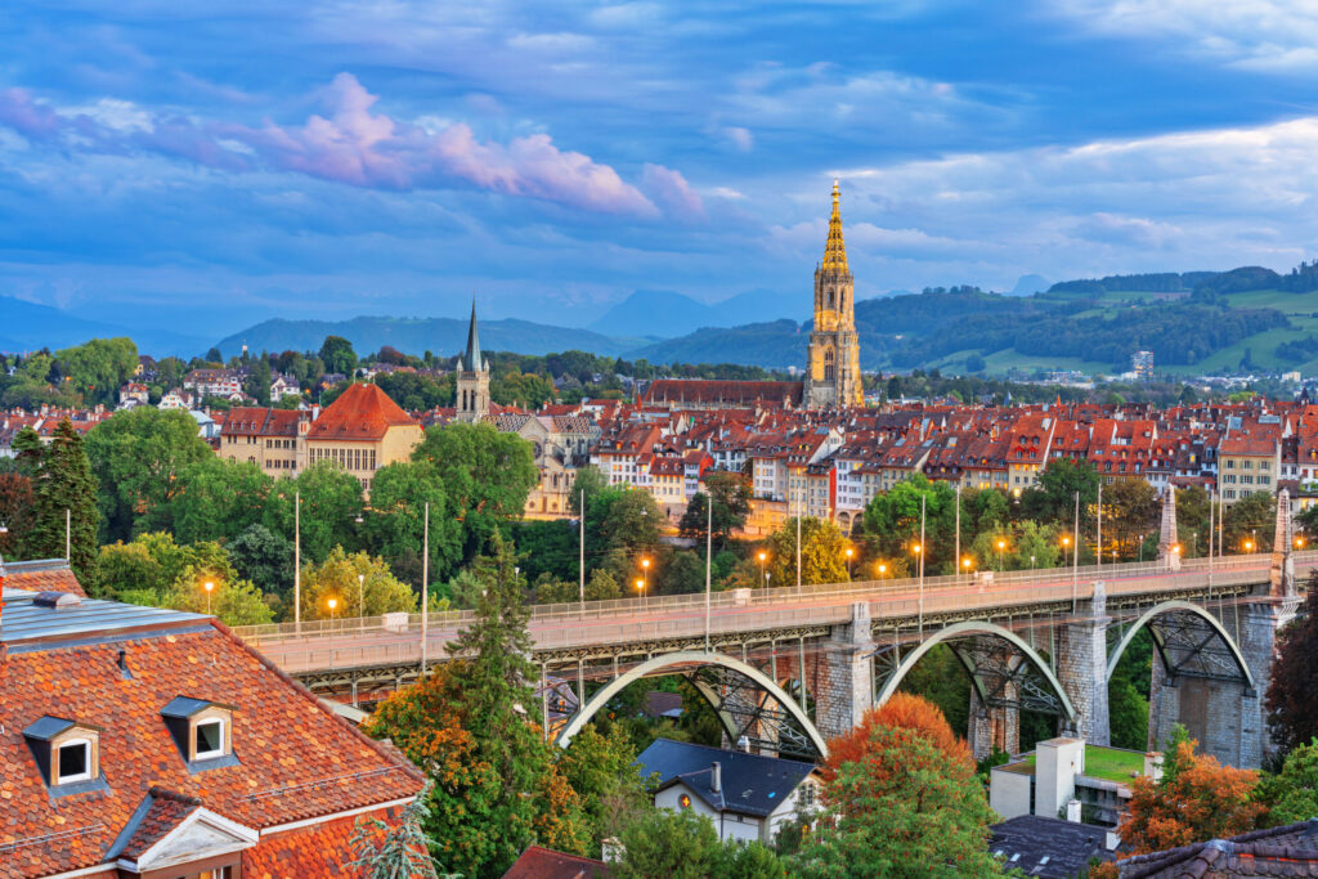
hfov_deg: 39.6
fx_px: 1831
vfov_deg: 27.0
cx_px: 659
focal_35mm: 50
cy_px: 440
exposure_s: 2
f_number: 8
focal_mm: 50
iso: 100
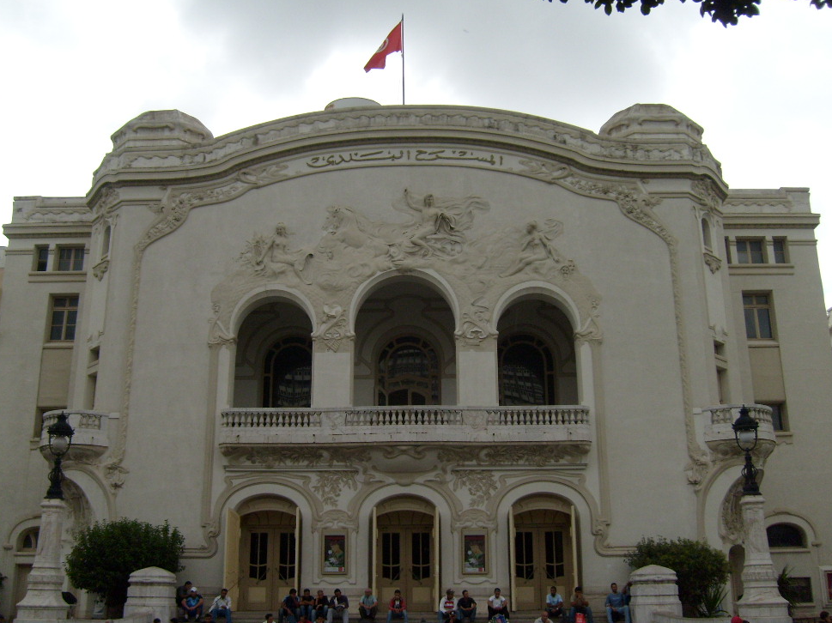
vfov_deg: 38.6
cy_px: 305
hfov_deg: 50.1
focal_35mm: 37
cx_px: 400
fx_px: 889
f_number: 7.1
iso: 80
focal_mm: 5.8
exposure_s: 1/180
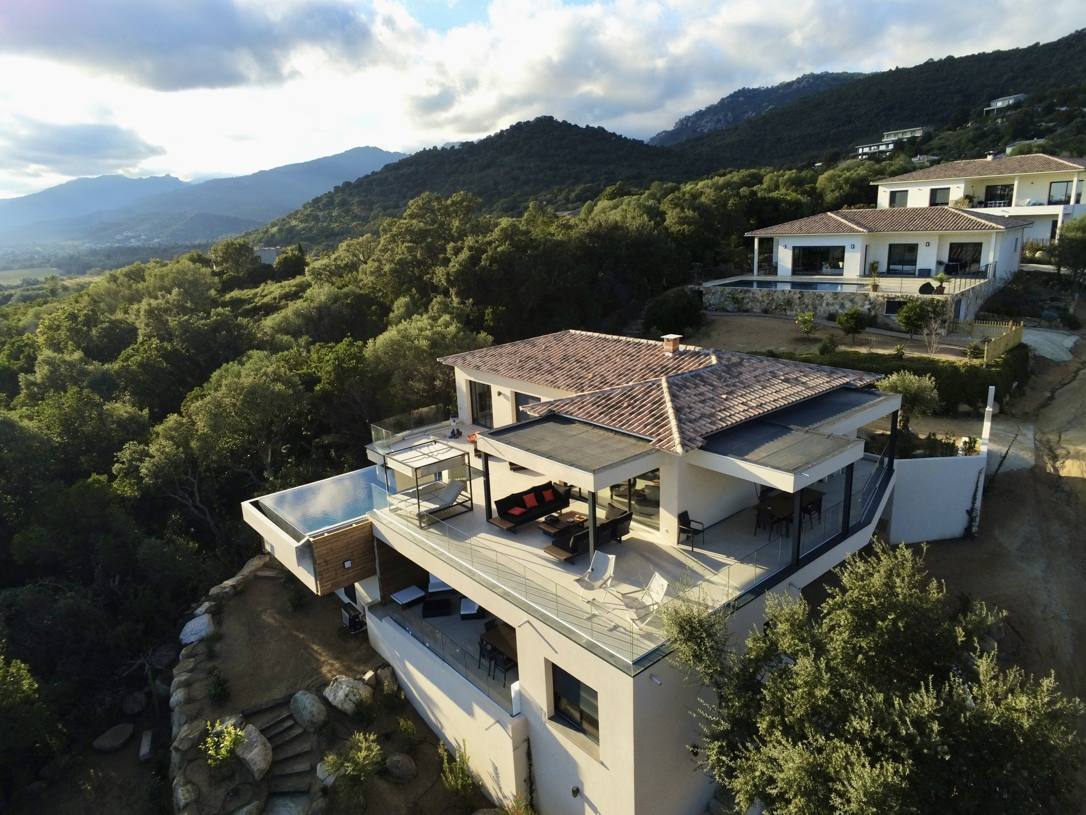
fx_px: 722
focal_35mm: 23
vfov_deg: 58.9
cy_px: 408
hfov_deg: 73.9
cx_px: 543
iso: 115
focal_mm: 4
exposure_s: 1/961
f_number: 2.4
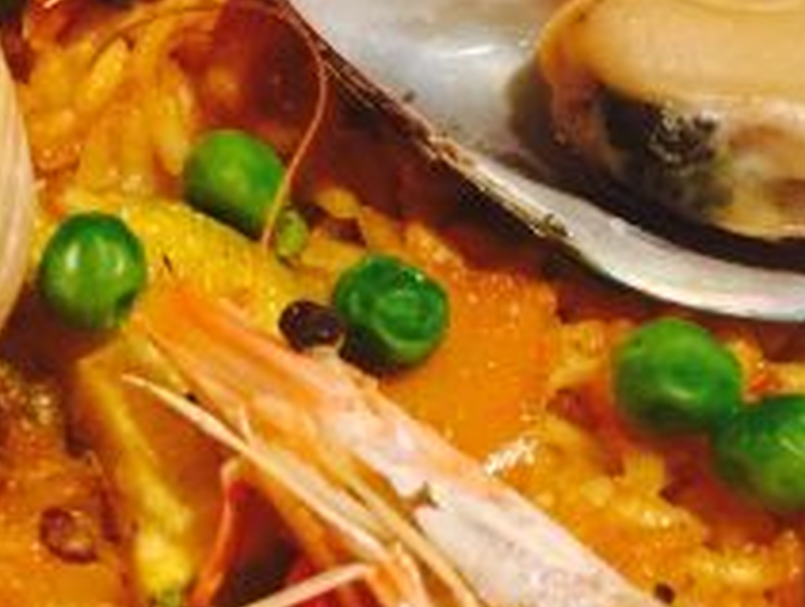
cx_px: 23
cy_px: 414
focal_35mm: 96
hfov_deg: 19.9
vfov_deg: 15.4
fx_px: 2236
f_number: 2.2
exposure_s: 1/8
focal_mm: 4.15
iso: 160
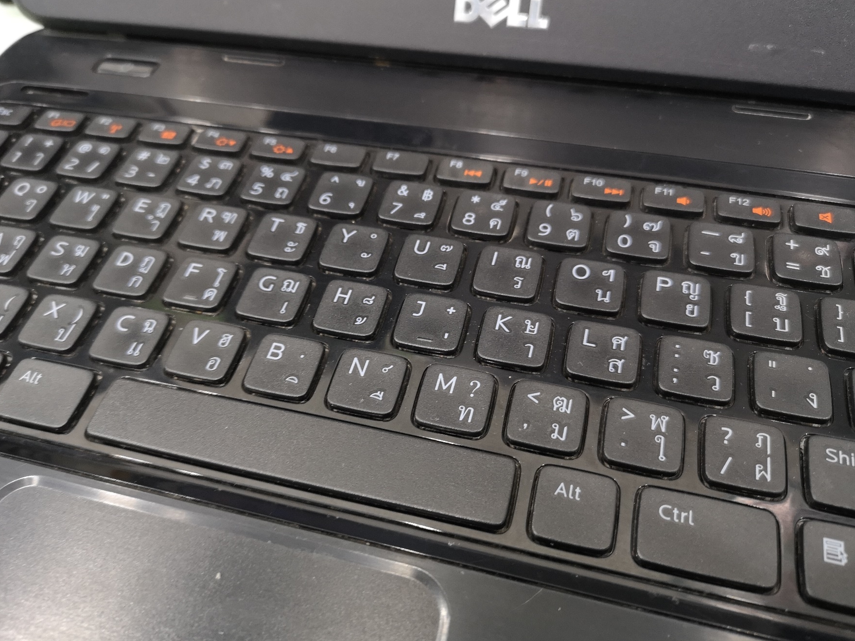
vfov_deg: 49.7
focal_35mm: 28
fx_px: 692
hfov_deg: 63.4
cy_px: 320
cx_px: 416
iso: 320
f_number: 1.8
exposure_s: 1/25
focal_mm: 3.95
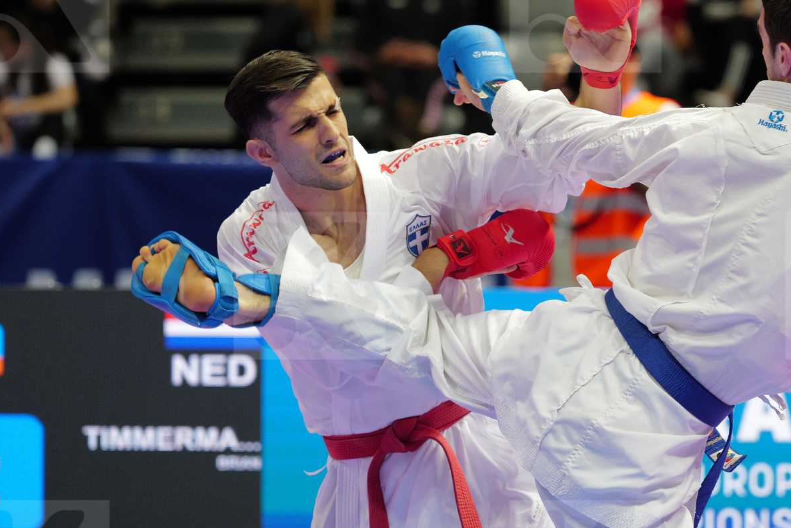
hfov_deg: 6.8
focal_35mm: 303
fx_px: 6658
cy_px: 286
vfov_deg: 4.5
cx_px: 586
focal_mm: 144
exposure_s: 1/1000
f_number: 2.8
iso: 2000
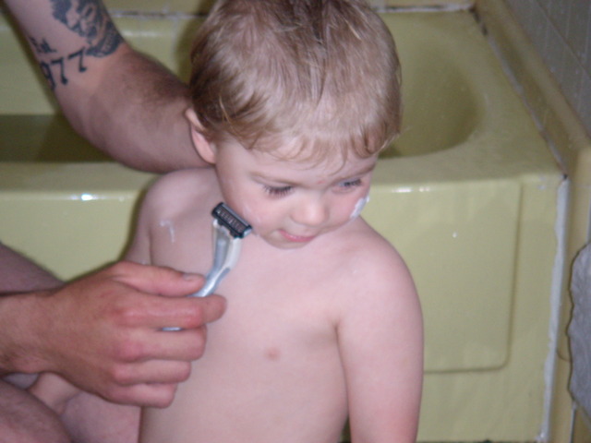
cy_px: 222
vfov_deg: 13.0
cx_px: 296
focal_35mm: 114
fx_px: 1946
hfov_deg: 17.3
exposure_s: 1/125
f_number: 4.3
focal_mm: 19.2
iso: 173
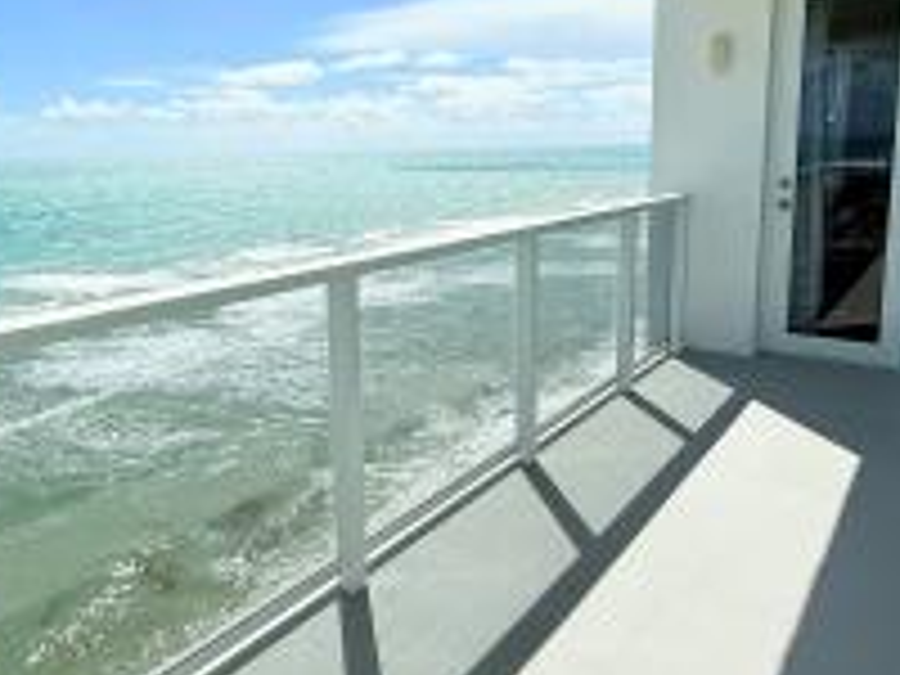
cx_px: 400
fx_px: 728
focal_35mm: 28
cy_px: 256
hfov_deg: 63.3
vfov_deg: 49.3
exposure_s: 1/6173
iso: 64
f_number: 2.2
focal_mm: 2.22
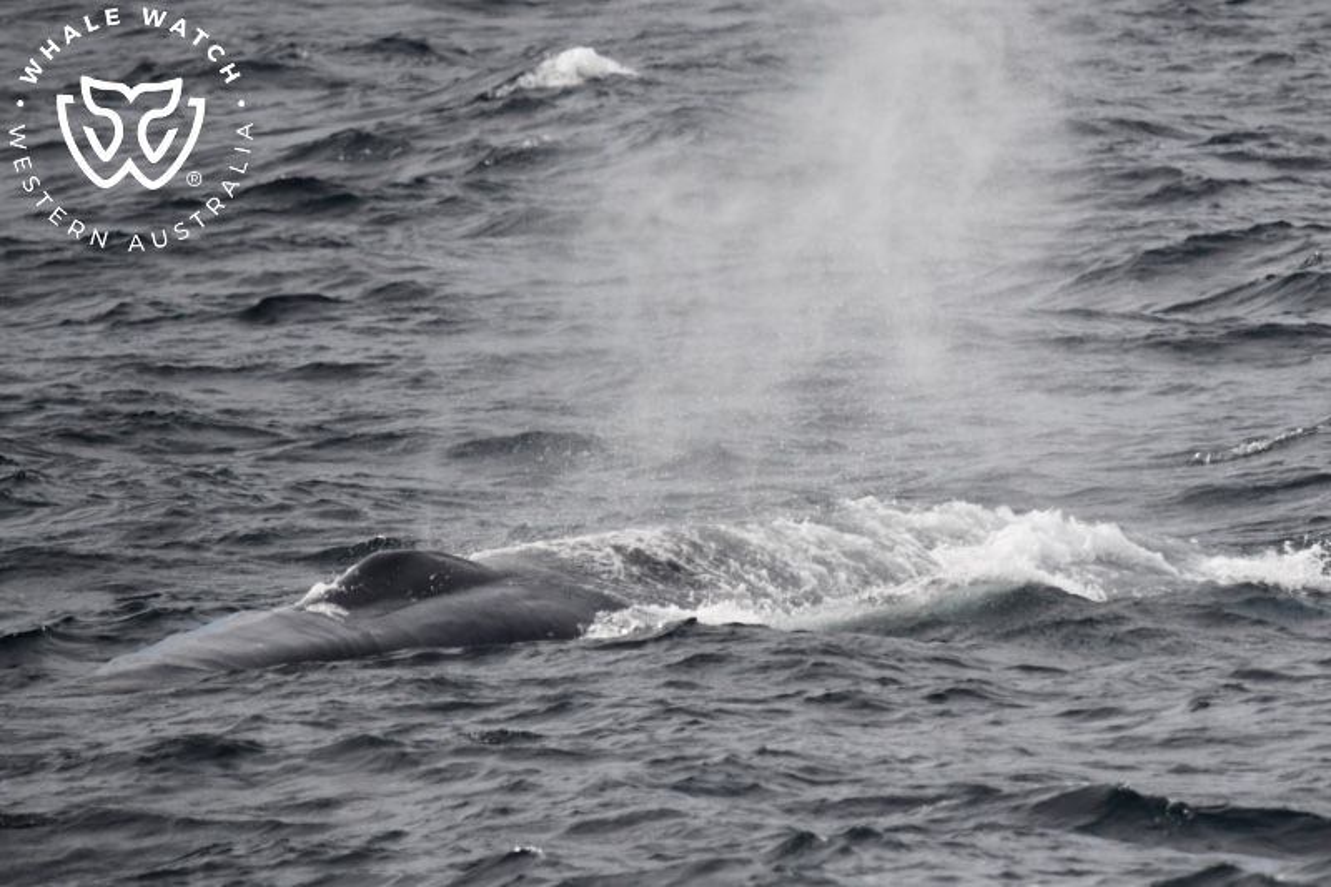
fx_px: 22177
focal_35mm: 600
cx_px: 666
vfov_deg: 2.3
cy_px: 444
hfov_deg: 3.4
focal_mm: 600
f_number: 6.3
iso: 800
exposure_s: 1/8000
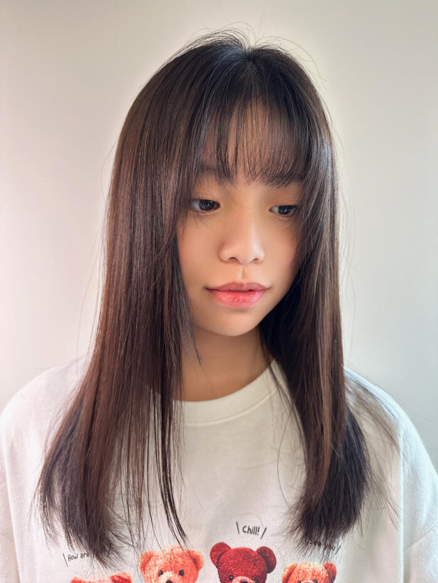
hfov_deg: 56.9
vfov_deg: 71.6
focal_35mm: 24
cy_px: 292
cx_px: 219
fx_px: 405
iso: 200
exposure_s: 1/60
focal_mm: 6.86
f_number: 1.78
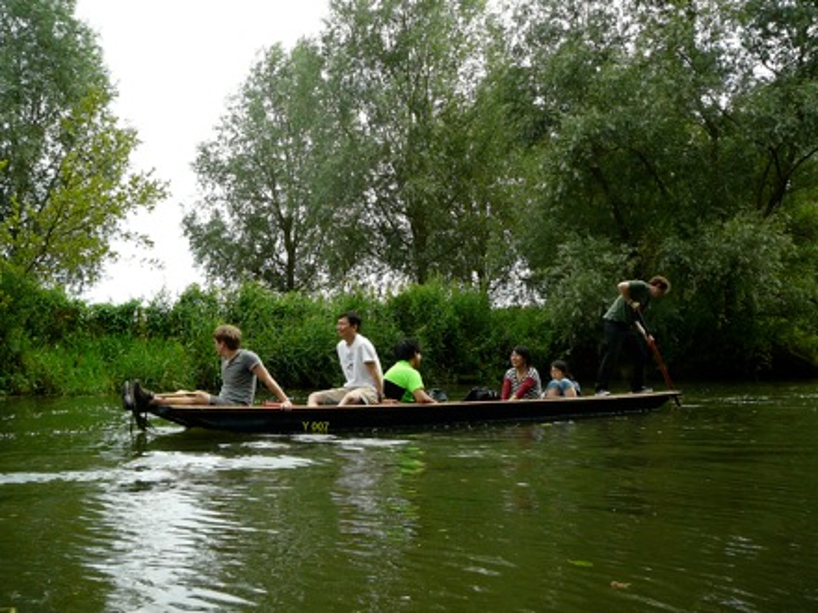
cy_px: 306
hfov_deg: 52.6
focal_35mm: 35
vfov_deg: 40.7
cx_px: 409
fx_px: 827
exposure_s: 1/320
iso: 80
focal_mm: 5.2
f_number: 2.8
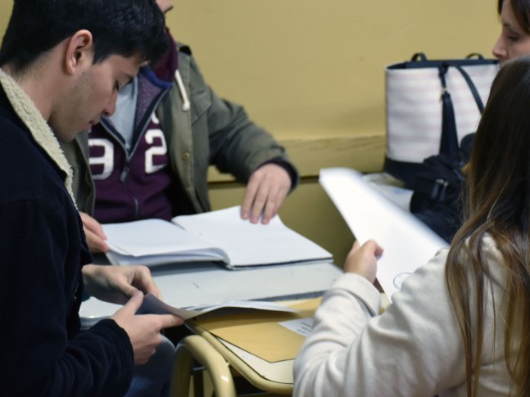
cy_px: 152
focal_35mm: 103
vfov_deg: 14.4
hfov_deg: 19.1
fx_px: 1573
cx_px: 294
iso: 800
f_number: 4.5
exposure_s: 1/30
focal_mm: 45
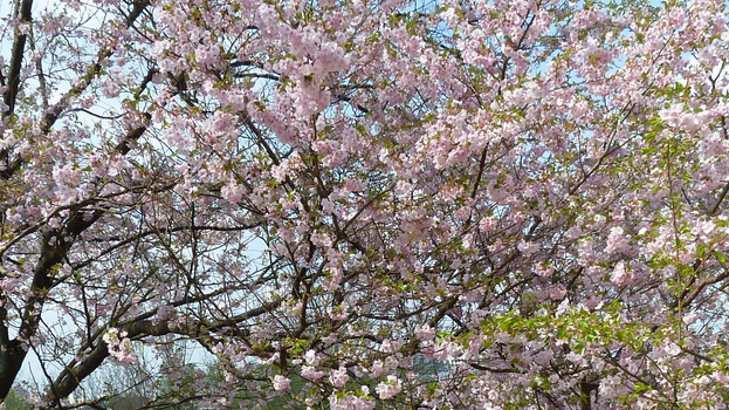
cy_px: 440
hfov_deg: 33.3
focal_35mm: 63
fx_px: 1217
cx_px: 345
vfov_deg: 18.4
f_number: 4
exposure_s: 1/320
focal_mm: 4.1
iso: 80
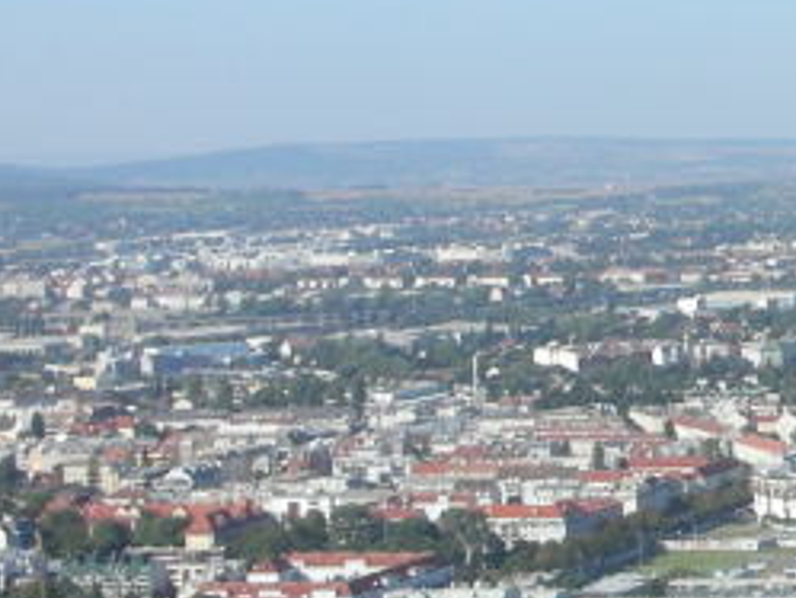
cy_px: 160
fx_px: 3313
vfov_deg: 10.3
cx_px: 1065
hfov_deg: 13.2
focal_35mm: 144
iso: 50
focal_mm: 5.8
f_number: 8.5
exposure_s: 1/77.6
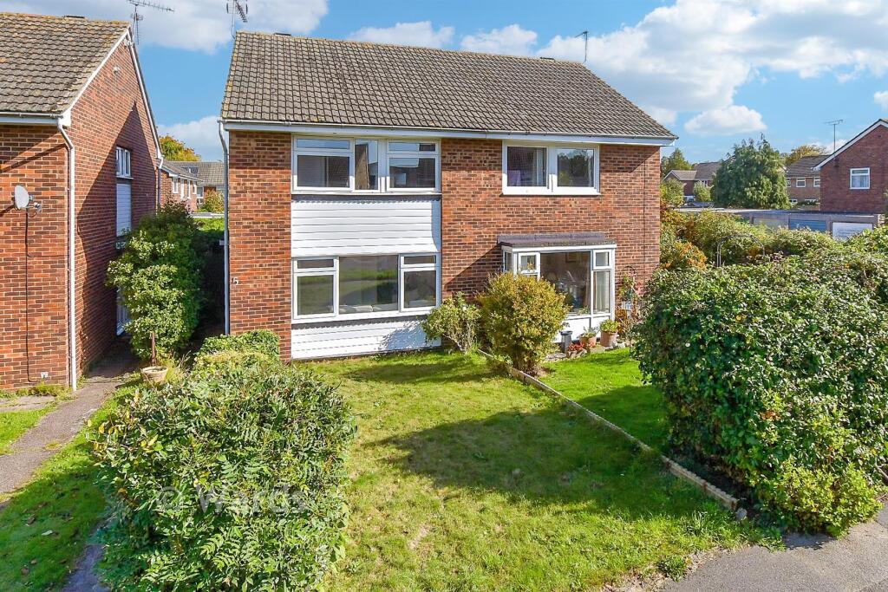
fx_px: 617
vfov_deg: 51.3
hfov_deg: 71.5
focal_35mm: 25
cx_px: 444
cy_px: 296
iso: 200
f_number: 8
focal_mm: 17
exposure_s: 1/800
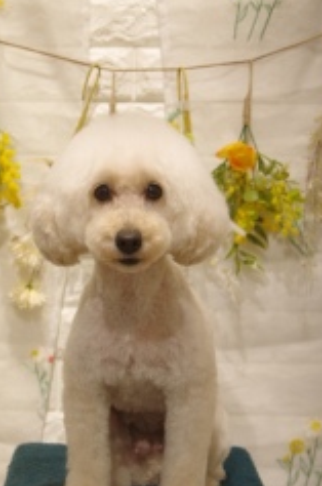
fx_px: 957
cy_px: 265
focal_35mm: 71
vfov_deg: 28.5
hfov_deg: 19.1
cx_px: 121
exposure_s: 1/125
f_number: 3.5
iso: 250
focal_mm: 28
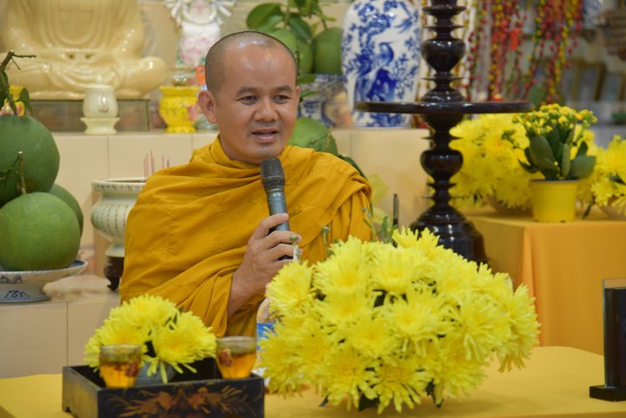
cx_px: 313
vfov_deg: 11.4
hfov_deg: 17.1
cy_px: 209
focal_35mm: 120
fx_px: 2087
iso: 1100
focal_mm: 120
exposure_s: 1/125
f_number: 4
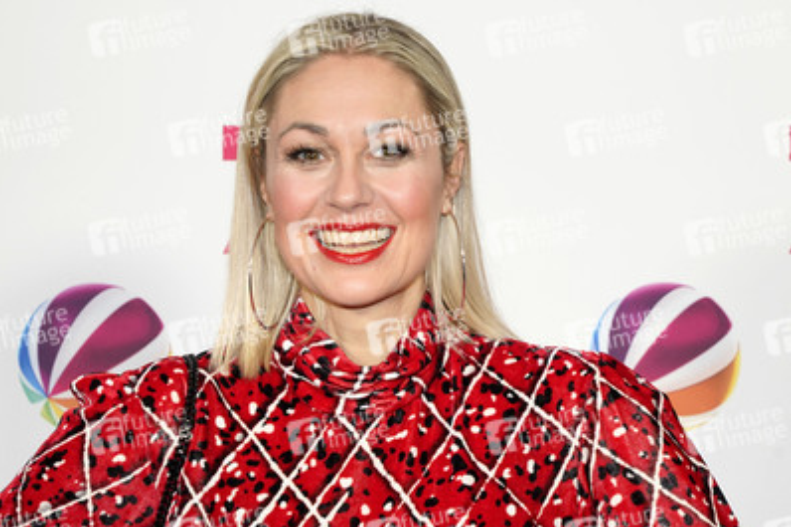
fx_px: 2613
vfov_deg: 11.5
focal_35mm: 119
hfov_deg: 17.2
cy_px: 282
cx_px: 365
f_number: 8
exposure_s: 1/125
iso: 640
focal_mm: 105
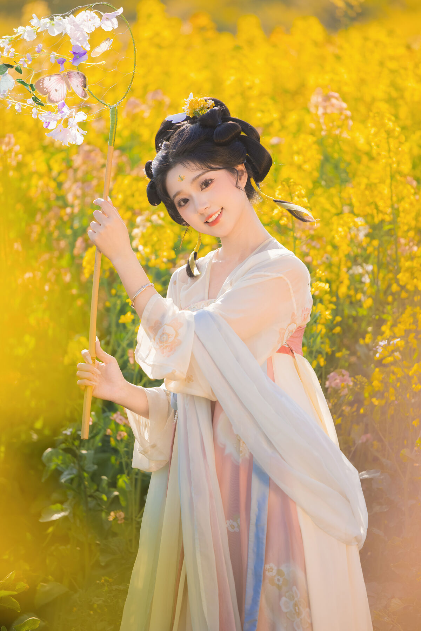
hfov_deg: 7.4
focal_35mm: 186
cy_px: 316
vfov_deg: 11.1
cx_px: 210
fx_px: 3261
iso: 100
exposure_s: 1/640
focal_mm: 187
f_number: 2.8
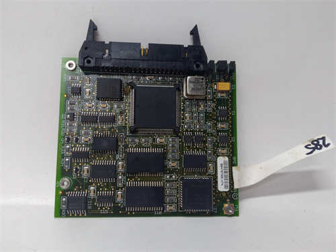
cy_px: 126
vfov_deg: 51.4
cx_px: 168
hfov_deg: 65.3
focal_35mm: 27
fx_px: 262
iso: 253
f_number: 2
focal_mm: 3.79
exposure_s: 1/33
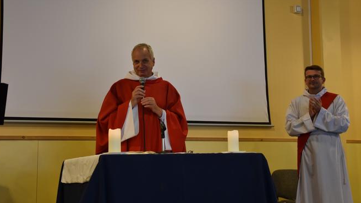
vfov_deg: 21.1
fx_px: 546
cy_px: 100
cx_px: 185
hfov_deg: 36.6
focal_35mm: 57
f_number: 4.2
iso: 450
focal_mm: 34
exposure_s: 1/60
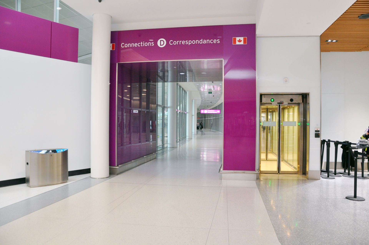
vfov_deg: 47.8
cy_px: 122
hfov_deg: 67.4
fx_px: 276
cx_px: 184
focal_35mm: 27
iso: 800
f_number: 4
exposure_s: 1/60
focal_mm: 18
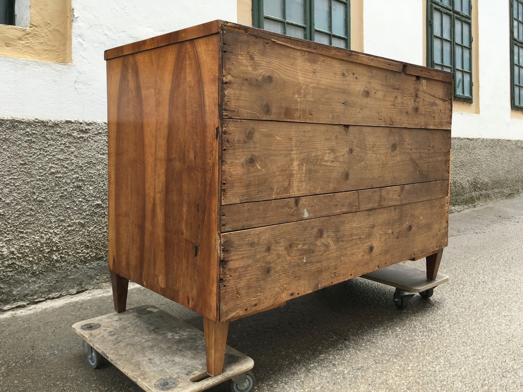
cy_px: 196
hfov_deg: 61.7
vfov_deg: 48.2
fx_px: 438
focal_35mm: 29
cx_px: 262
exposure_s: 1/129
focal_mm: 4.15
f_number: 2.2
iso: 25
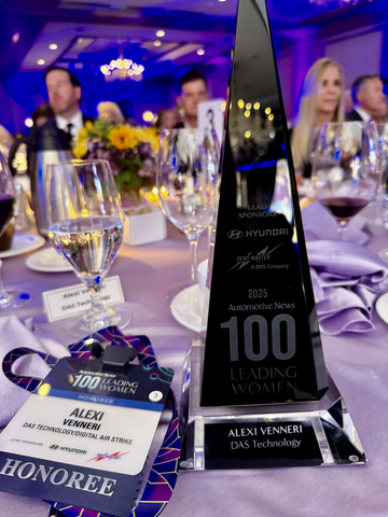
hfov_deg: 56.8
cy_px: 258
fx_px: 359
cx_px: 194
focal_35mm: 24
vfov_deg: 71.6
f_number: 1.78
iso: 1000
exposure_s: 1/30
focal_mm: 6.76
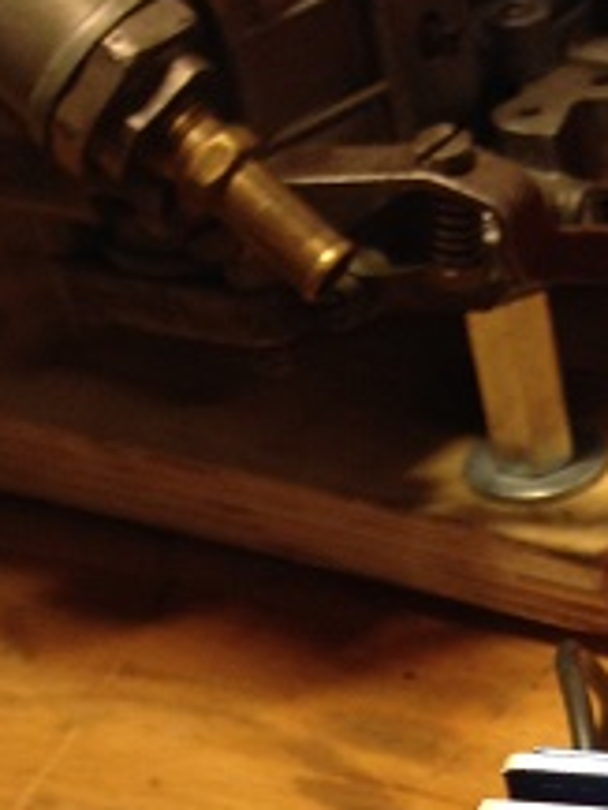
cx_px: 925
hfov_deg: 11.0
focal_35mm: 129
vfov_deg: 13.7
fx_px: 3018
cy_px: 1441
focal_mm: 4.28
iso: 80
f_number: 2.4
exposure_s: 1/20
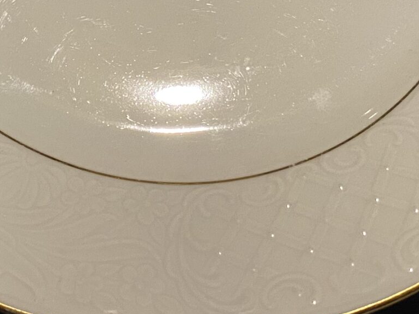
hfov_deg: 22.3
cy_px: -47
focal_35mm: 87
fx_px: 1053
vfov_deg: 16.4
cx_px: 113
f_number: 1.8
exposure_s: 1/60
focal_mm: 4.25
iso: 320
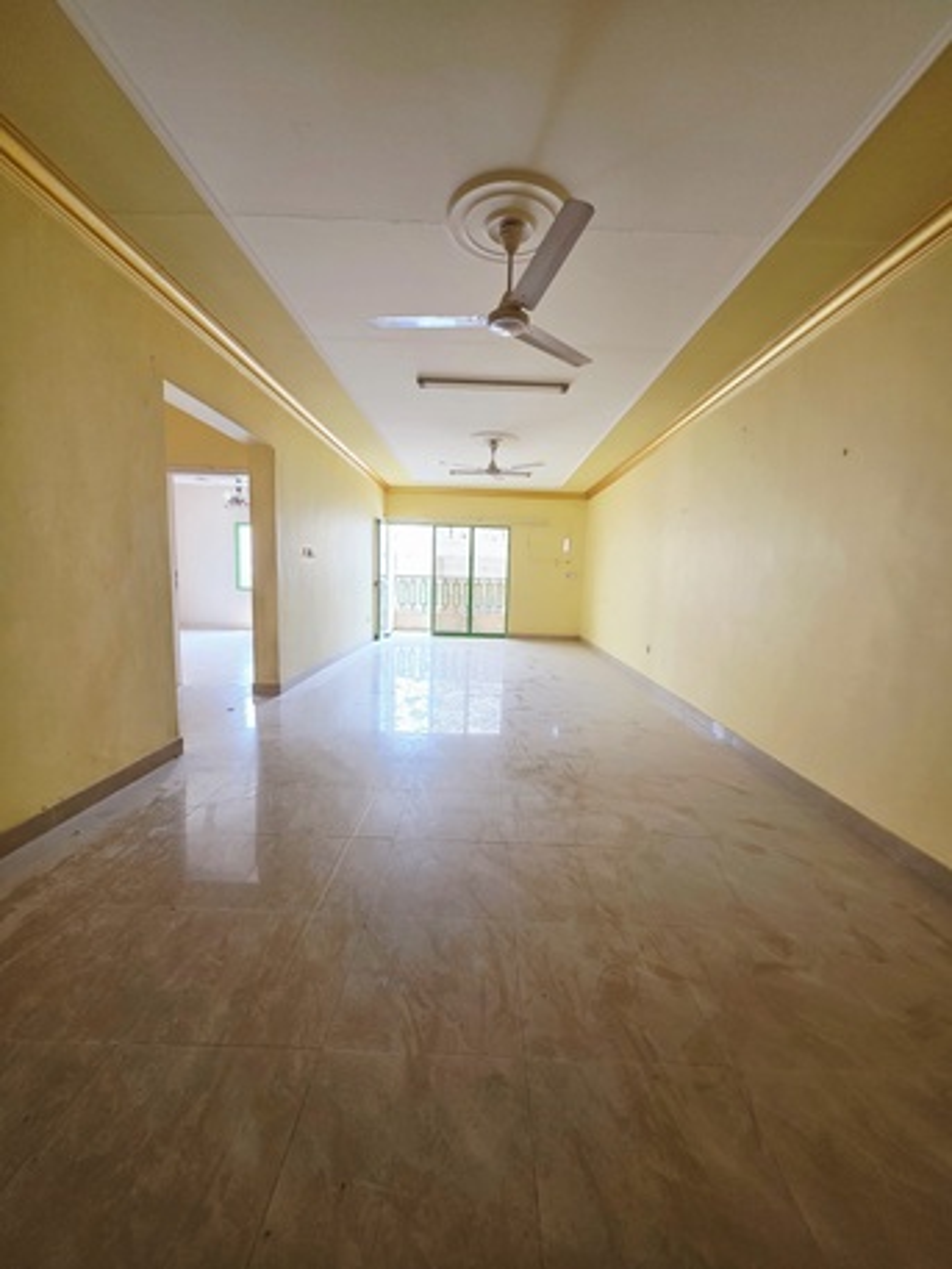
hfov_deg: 89.9
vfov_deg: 106.2
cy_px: 634
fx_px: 476
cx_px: 476
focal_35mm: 13
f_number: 1.9
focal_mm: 2.2
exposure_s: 1/101
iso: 125
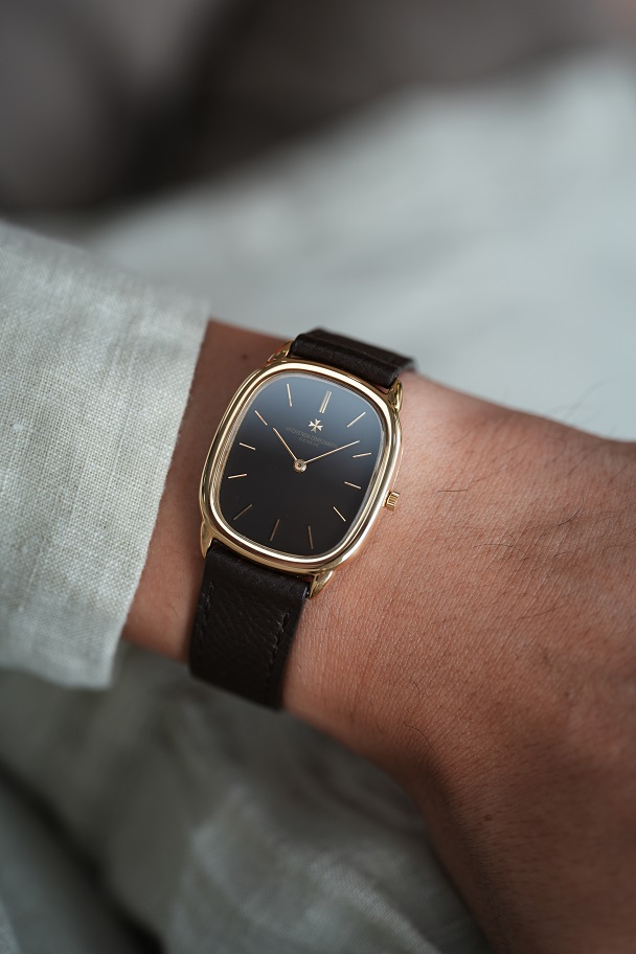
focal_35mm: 105
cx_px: 318
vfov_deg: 19.5
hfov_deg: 13.0
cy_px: 477
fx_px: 2782
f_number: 2.8
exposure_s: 1/250
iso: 640
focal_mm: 105
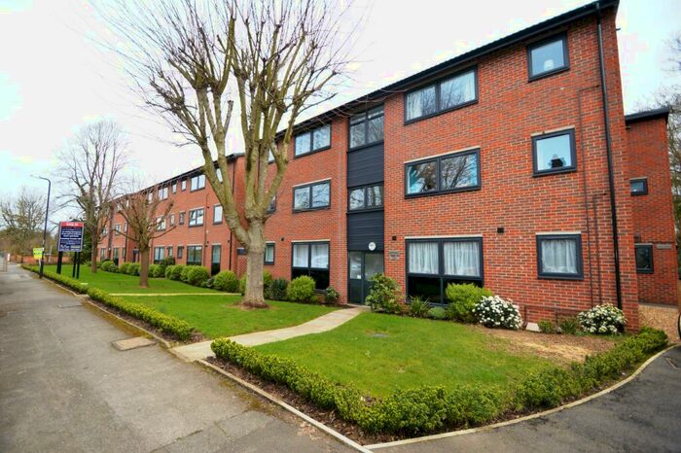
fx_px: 284
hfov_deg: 100.4
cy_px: 226
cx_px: 340
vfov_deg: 77.3
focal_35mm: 15
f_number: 4
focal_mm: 10
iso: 100
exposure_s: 1/200
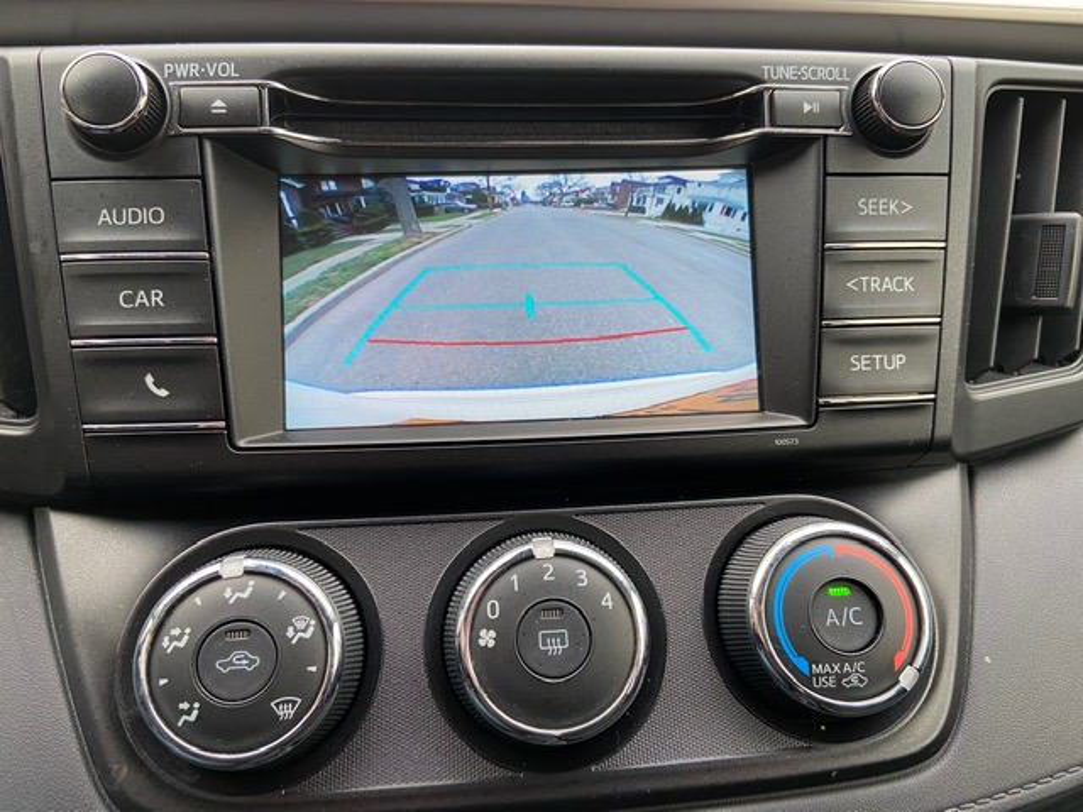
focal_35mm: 26
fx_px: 813
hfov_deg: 67.3
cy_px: 406
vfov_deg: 53.1
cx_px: 542
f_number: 1.8
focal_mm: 4.25
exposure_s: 1/83
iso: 125
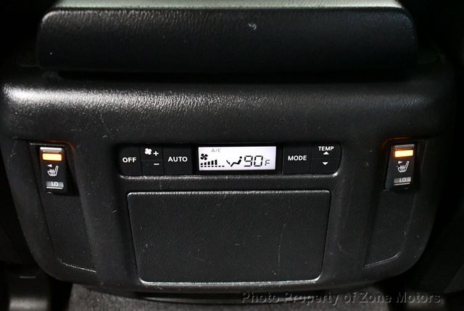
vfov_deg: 36.9
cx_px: 232
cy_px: 156
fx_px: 464
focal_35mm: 36
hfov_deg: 53.1
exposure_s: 1/40
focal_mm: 18
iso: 12800
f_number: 3.5
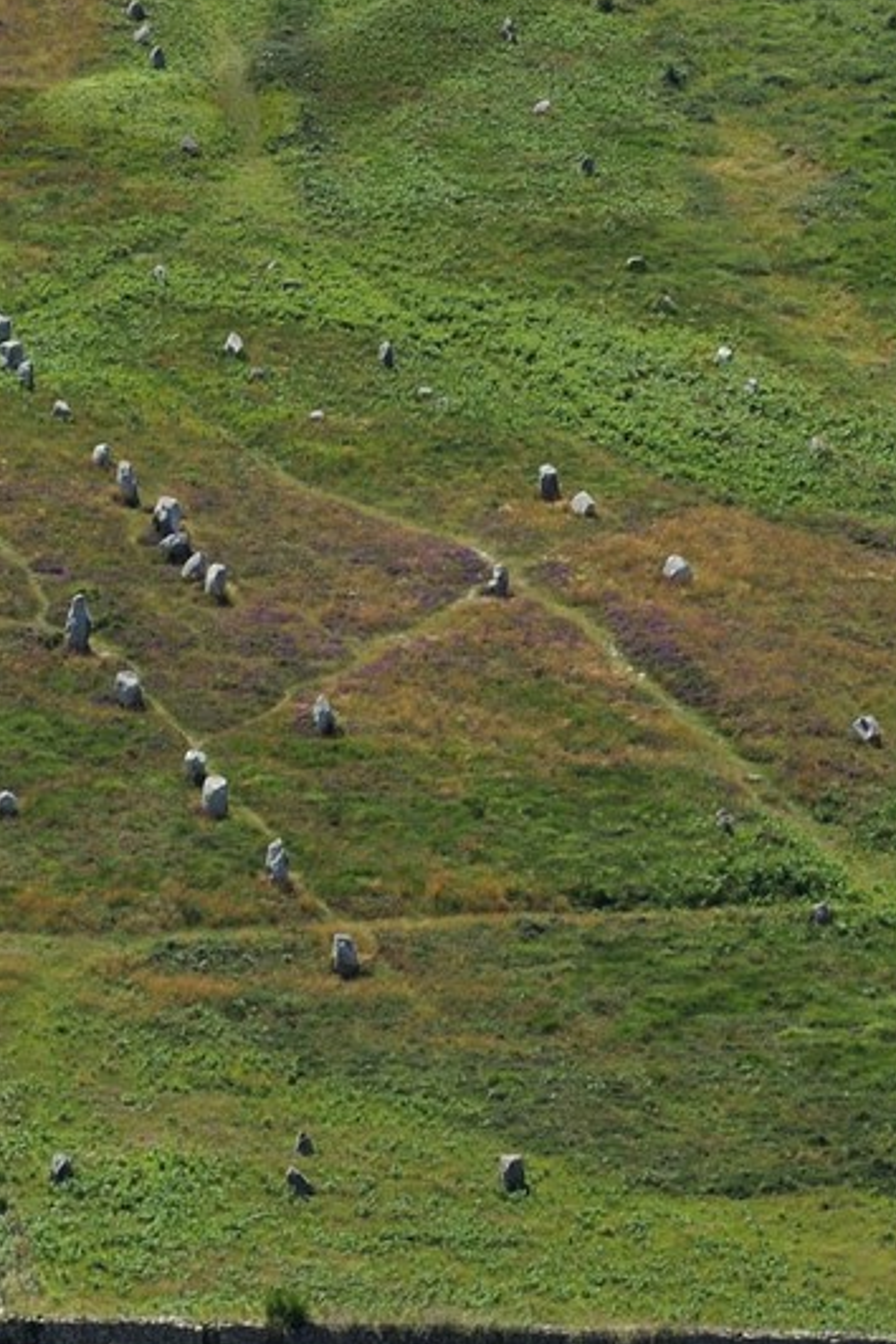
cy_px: -607
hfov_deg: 2.5
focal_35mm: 542
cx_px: 51
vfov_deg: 3.8
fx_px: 20233
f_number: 8
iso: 400
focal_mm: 180
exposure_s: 1/1000
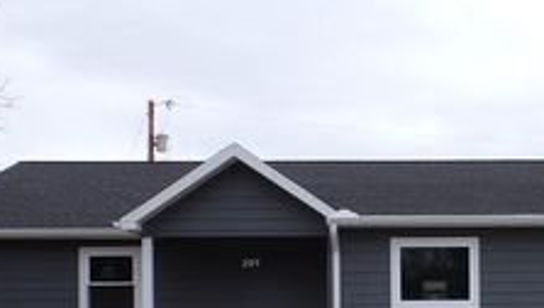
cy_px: 319
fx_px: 1126
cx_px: 517
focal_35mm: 78
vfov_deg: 15.2
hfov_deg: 26.0
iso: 100
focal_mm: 5.8
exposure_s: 1/220
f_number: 4.8
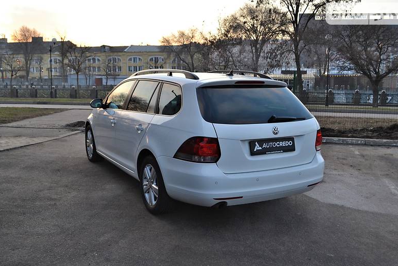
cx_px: 202
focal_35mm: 34
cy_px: 133
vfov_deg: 38.9
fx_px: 376
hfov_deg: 55.8
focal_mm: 22
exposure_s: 1/125
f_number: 5.6
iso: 250
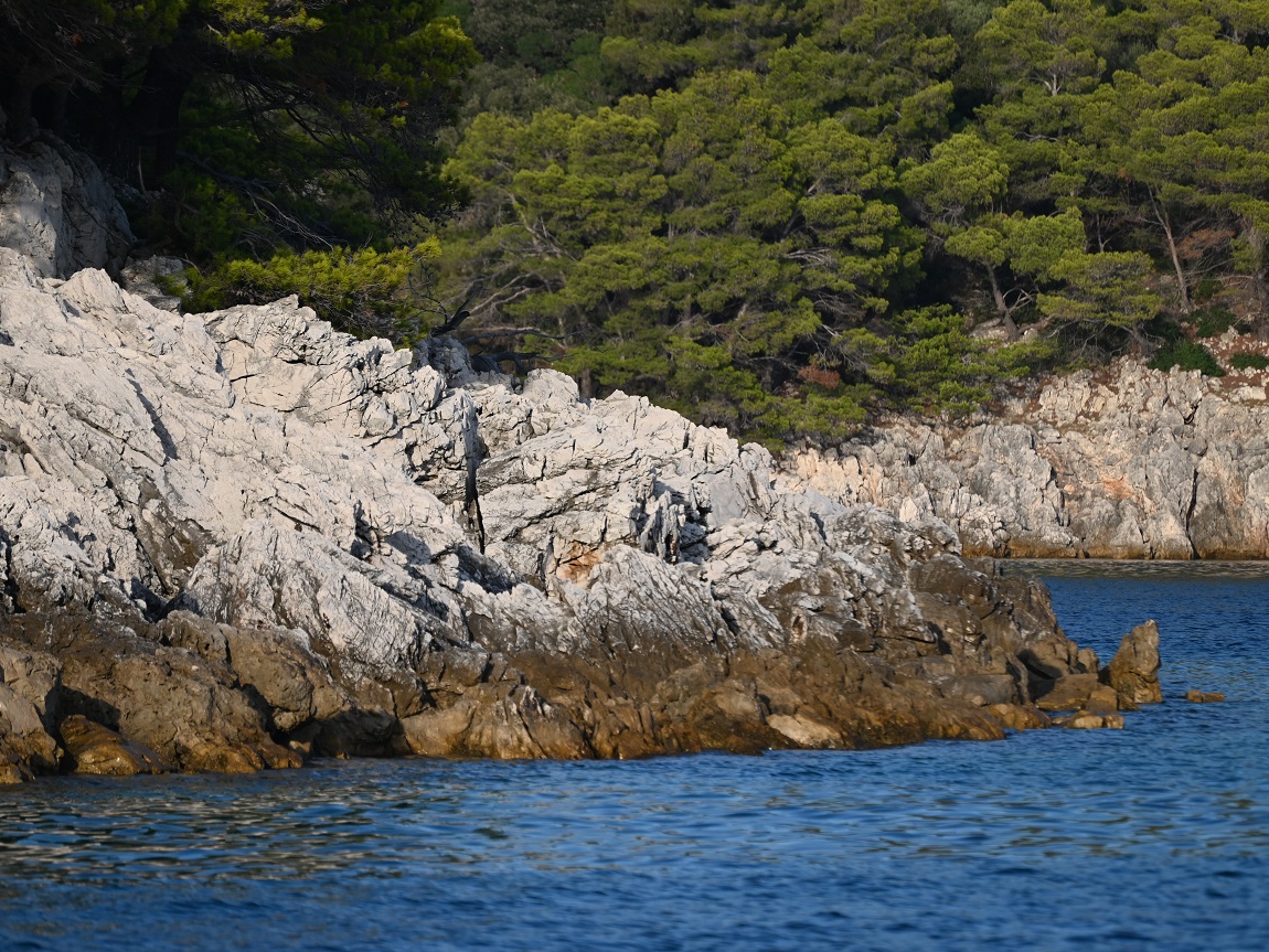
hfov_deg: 6.1
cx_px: 642
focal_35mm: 326
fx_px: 11953
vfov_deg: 4.6
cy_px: 476
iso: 250
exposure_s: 1/1000
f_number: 5.6
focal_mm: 300
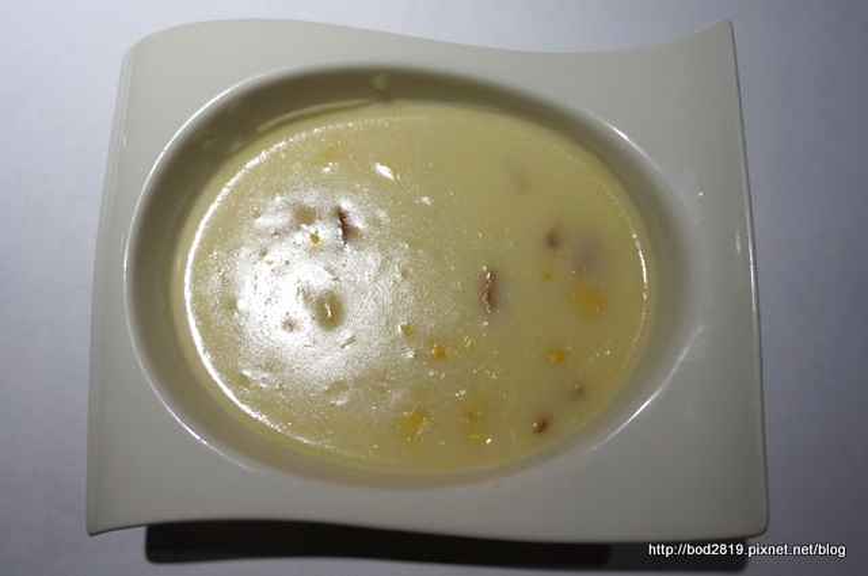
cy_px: 288
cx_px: 434
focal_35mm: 36
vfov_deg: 36.8
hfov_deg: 53.2
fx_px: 867
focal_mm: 24
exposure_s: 1/60
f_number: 4.5
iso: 500
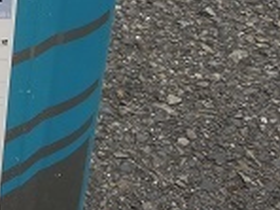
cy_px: 71
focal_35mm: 132
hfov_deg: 14.1
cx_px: -125
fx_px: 1068
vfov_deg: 11.2
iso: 100
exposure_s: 1/125
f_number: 3.8
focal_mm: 7
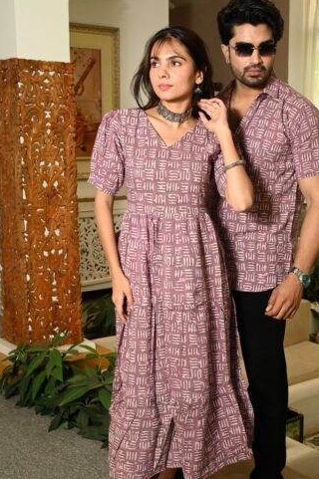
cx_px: 221
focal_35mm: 52
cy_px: 254
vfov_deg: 38.2
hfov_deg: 25.8
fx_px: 692
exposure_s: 1/160
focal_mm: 37
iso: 640
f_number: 7.1
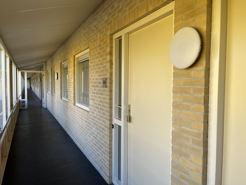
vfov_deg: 53.1
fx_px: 185
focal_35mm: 26
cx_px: 123
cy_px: 92
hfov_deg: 67.3
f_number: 1.6
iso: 40
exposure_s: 1/245
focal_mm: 5.1
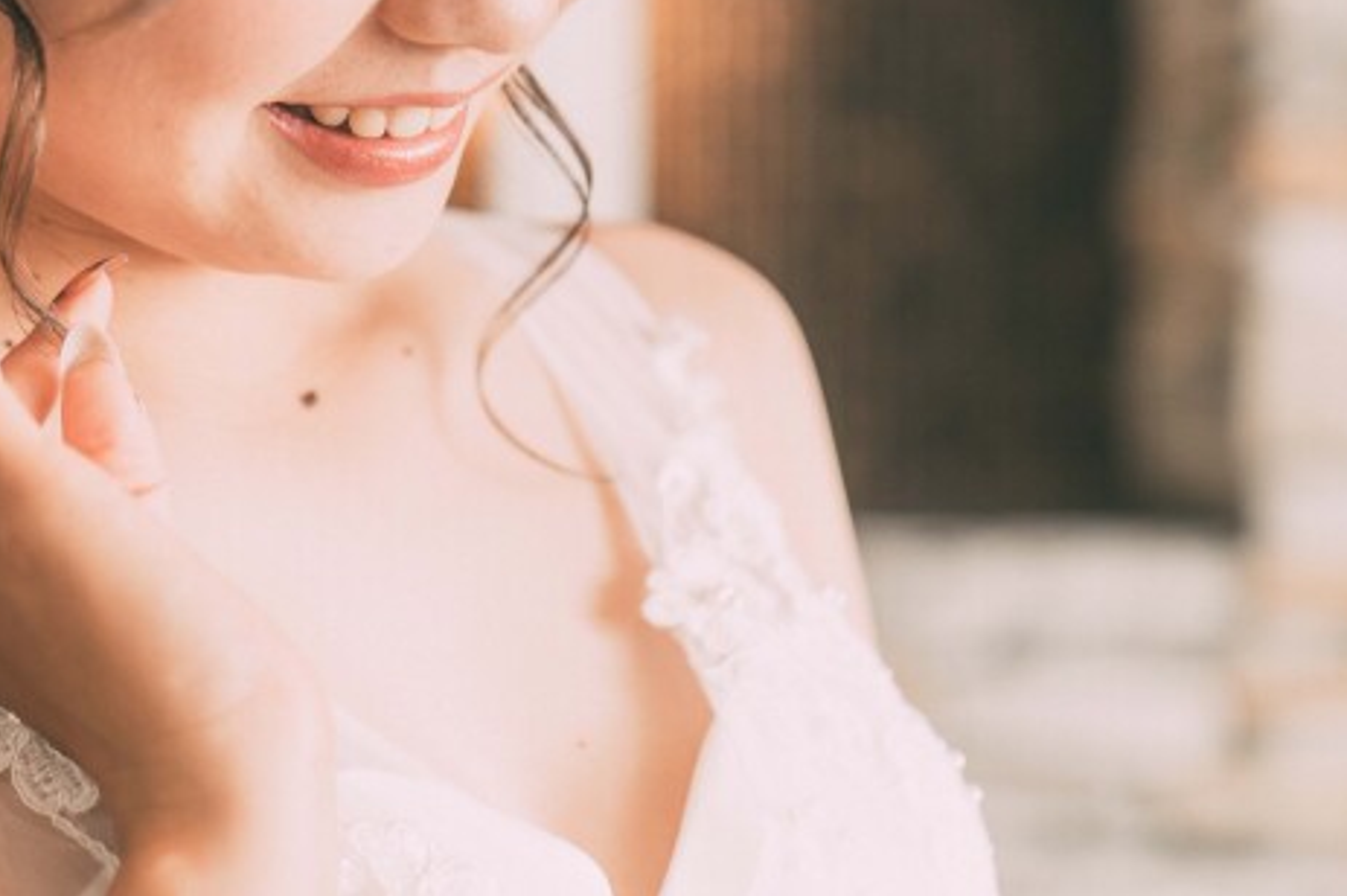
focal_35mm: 121
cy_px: 188
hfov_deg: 16.8
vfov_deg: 11.3
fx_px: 4524
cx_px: 268
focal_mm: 70
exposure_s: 1/100
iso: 500
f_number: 2.8
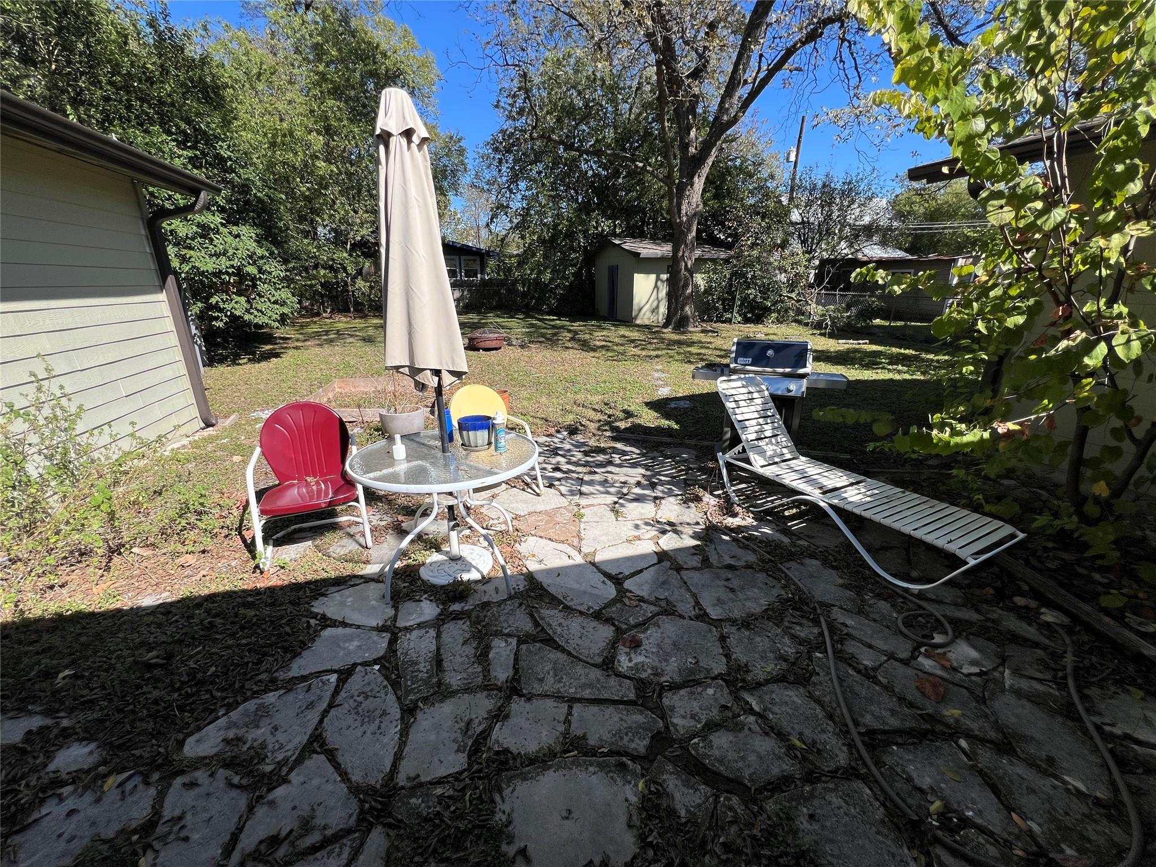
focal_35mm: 13
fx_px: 434
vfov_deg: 89.9
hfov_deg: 106.2
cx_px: 578
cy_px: 434
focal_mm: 1.57
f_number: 1.8
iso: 32
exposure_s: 1/1597
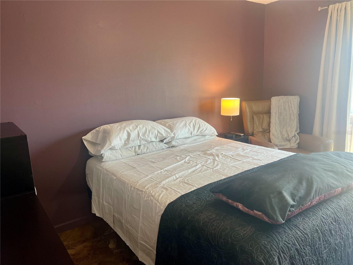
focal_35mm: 26
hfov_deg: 67.3
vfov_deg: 53.1
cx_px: 176
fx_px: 265
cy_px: 132
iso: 80
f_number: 1.5
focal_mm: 5.7
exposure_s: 1/60
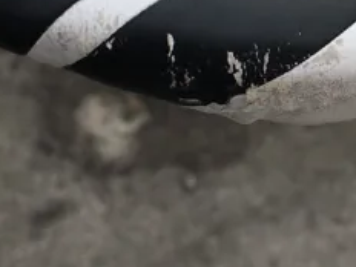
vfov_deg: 14.6
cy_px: 20
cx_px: 276
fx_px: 1028
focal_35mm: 100
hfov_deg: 19.5
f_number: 2.2
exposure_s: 1/1012
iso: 25
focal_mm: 4.15
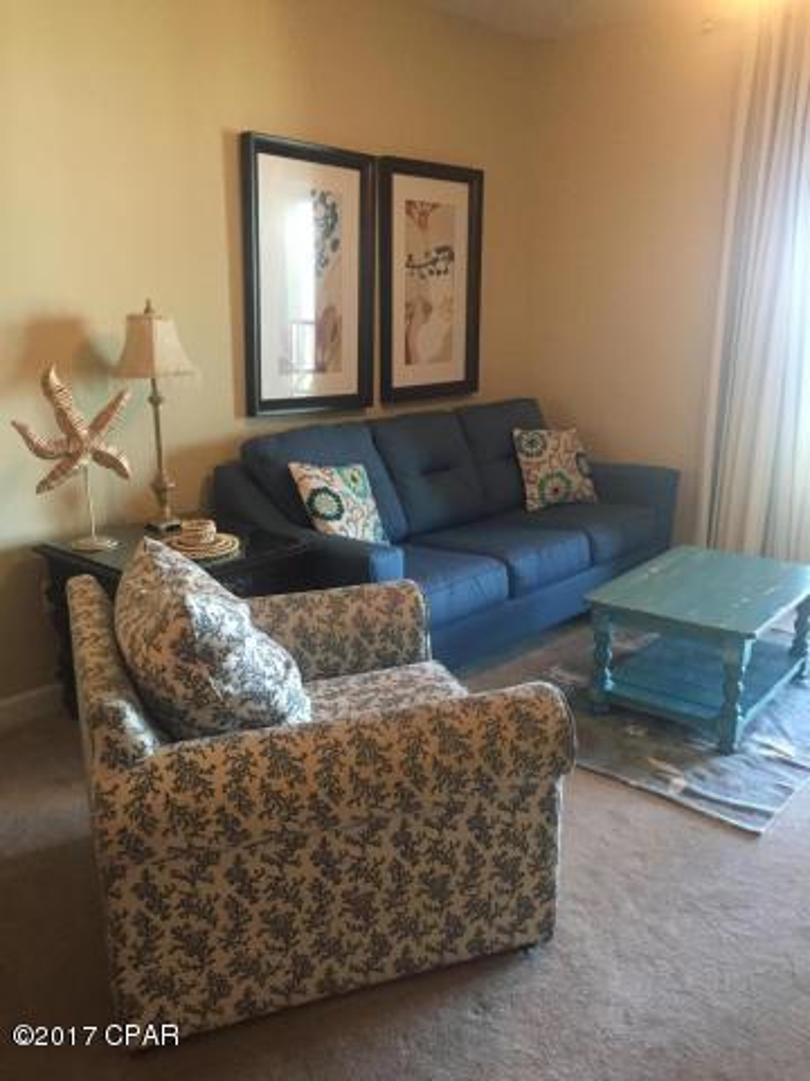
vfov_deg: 61.7
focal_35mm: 29
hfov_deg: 48.2
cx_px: 405
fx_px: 905
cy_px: 540
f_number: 2.2
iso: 250
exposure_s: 1/30
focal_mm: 4.15
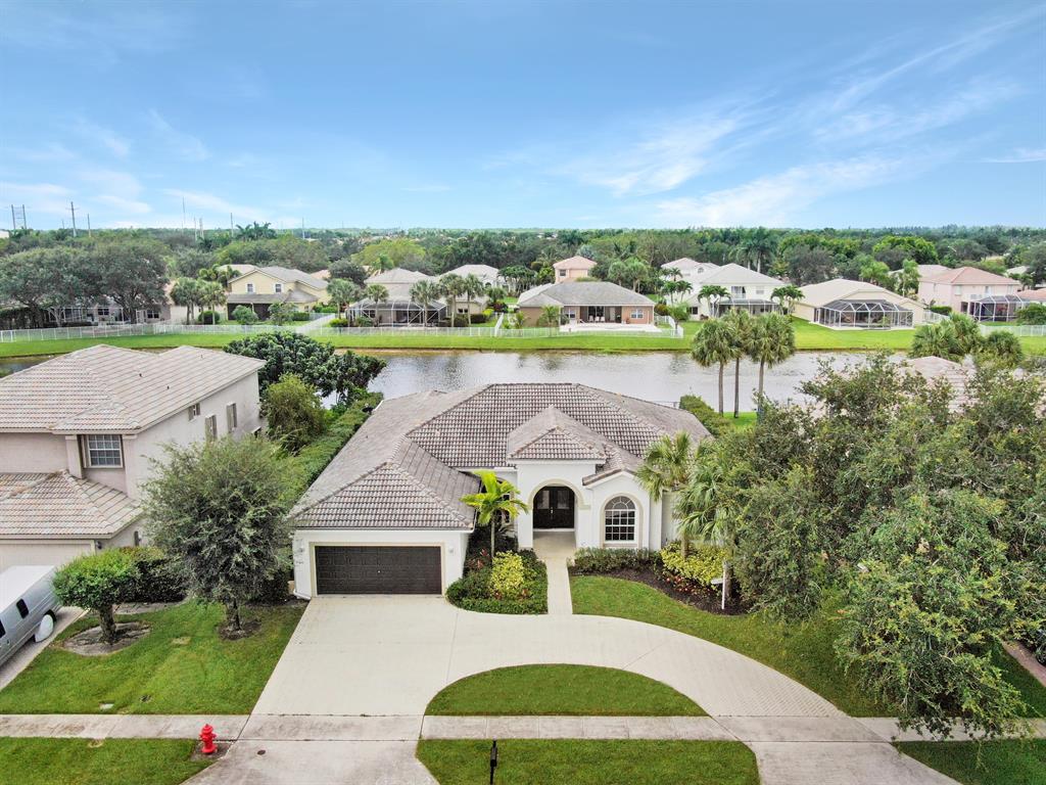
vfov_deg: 48.2
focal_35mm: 29
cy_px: 392
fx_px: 876
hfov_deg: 61.7
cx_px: 523
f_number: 3
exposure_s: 1/1250
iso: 100
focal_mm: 5
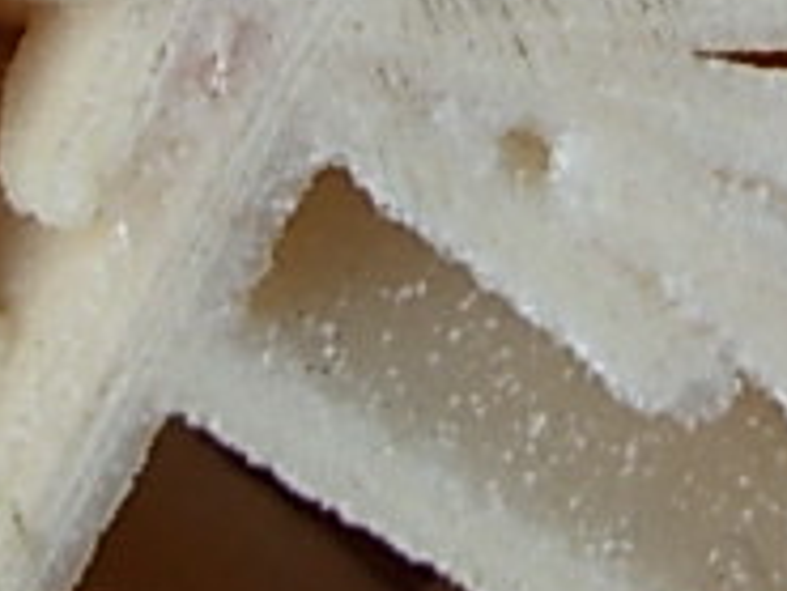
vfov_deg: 6.9
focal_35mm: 210
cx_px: 842
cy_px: -578
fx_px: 4777
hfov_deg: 9.3
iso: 50
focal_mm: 6.3
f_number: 2.9
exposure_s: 1/304
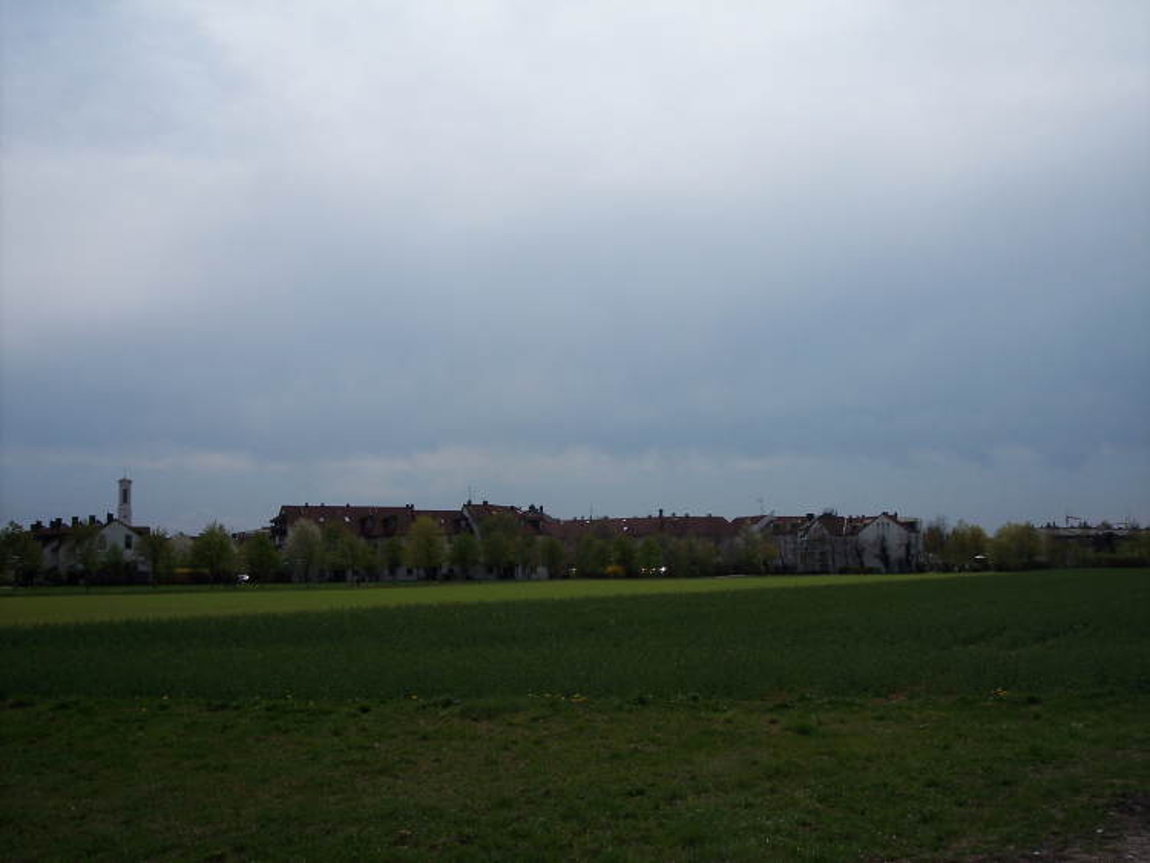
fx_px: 1296
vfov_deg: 36.8
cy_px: 432
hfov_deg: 47.8
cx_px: 575
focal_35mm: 39
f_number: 5.6
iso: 100
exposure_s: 1/1000
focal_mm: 8
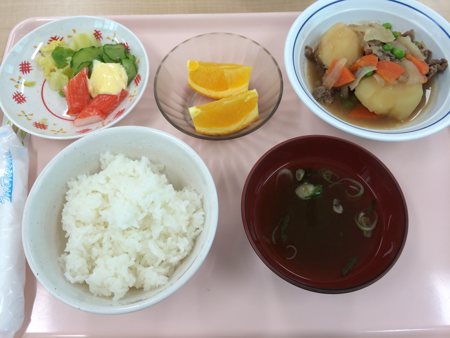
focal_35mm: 30
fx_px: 390
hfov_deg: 60.0
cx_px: 225
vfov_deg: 46.8
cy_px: 169
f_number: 2.2
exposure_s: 1/60
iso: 40
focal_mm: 4.12
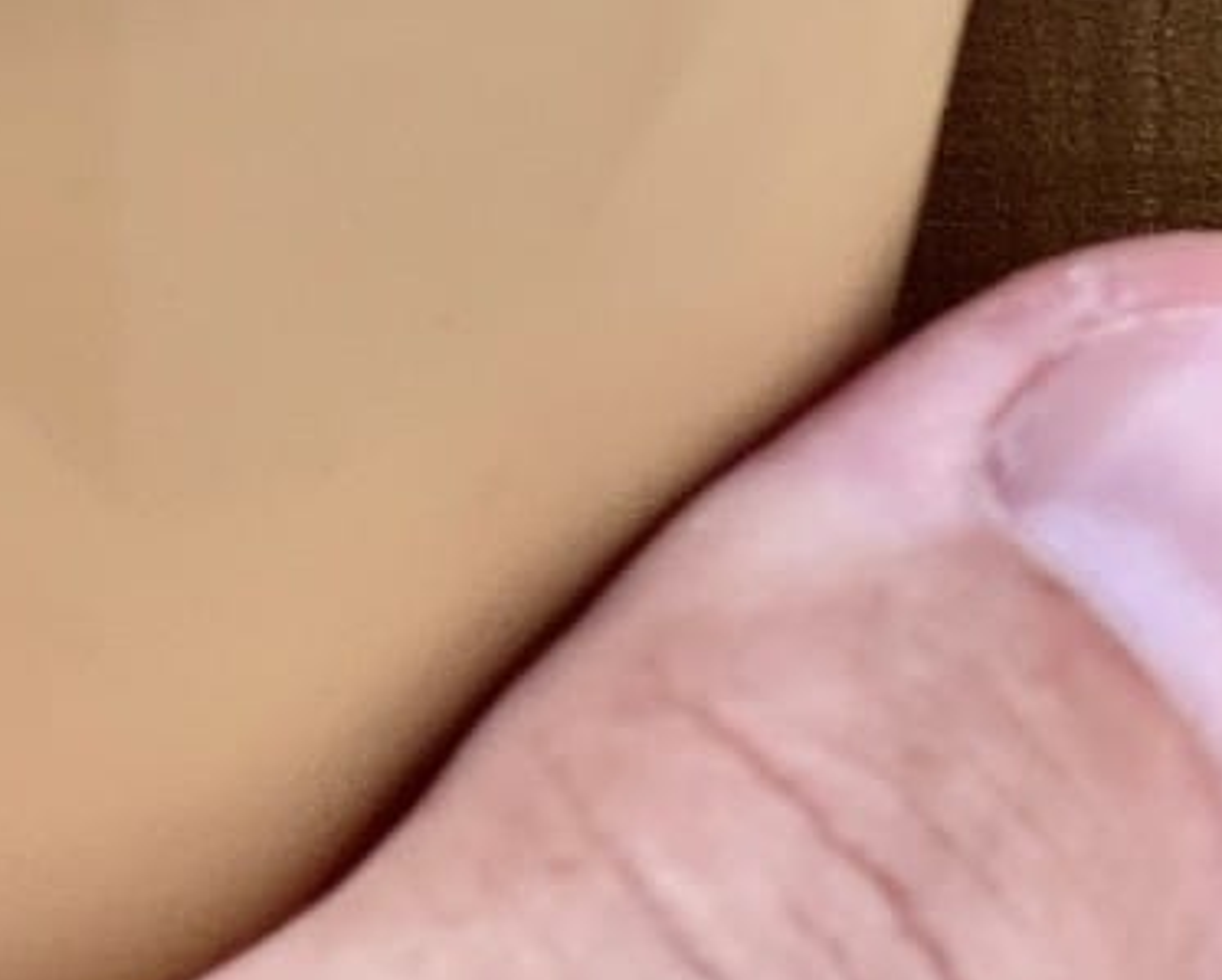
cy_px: -601
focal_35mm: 302
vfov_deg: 5.1
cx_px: -85
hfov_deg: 6.4
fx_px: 10931
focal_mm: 9
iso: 25
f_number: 2.8
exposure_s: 1/172
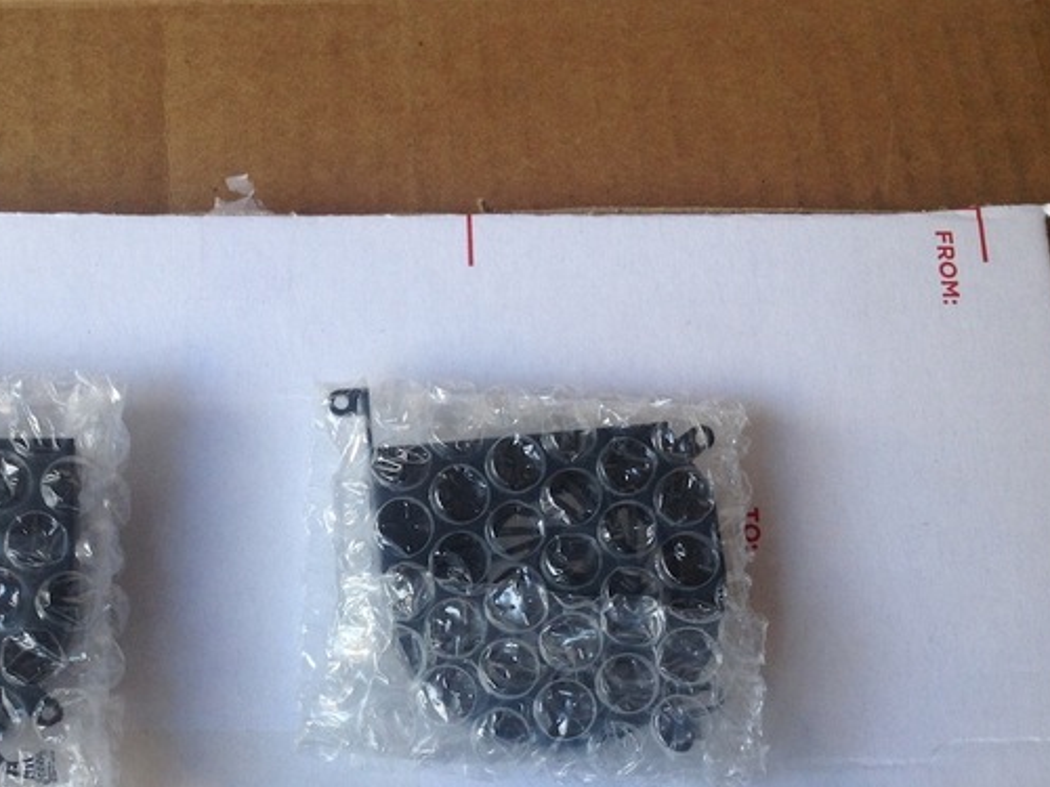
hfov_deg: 34.0
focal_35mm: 56
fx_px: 1699
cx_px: 338
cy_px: 594
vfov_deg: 25.8
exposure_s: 1/40
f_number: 2.4
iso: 64
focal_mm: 4.28
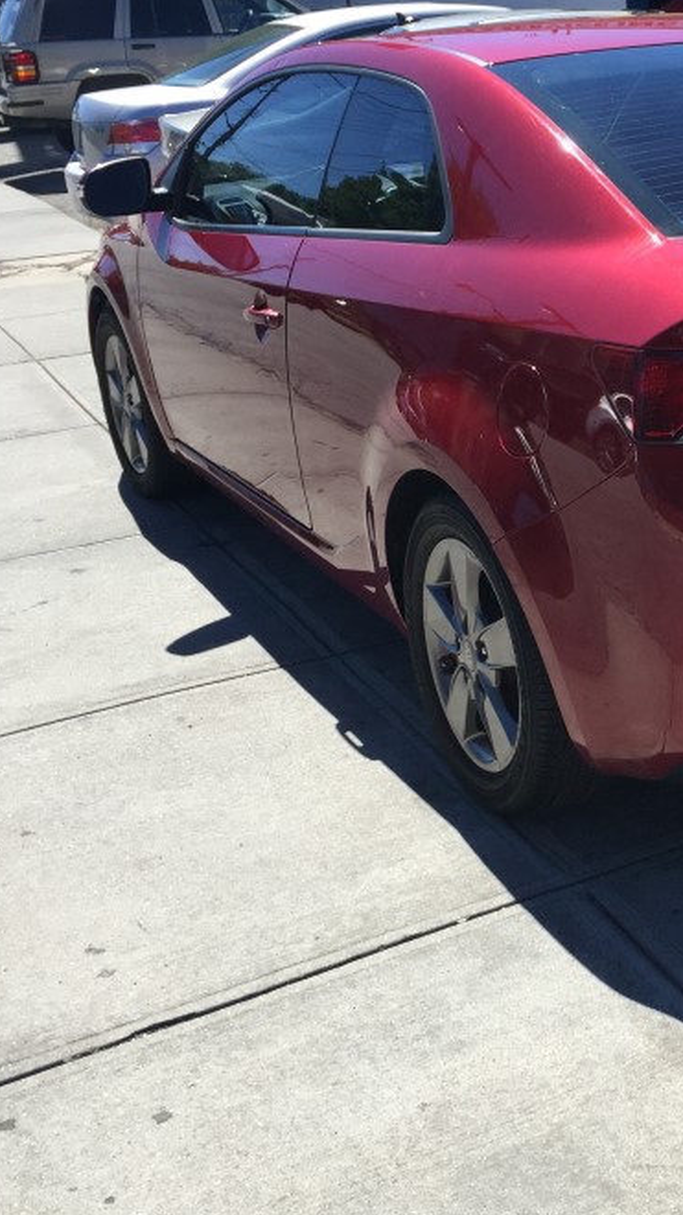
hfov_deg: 23.2
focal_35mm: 49
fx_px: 1578
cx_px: 712
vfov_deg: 42.0
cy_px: 528
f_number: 2.2
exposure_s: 1/1522
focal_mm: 4.15
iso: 32
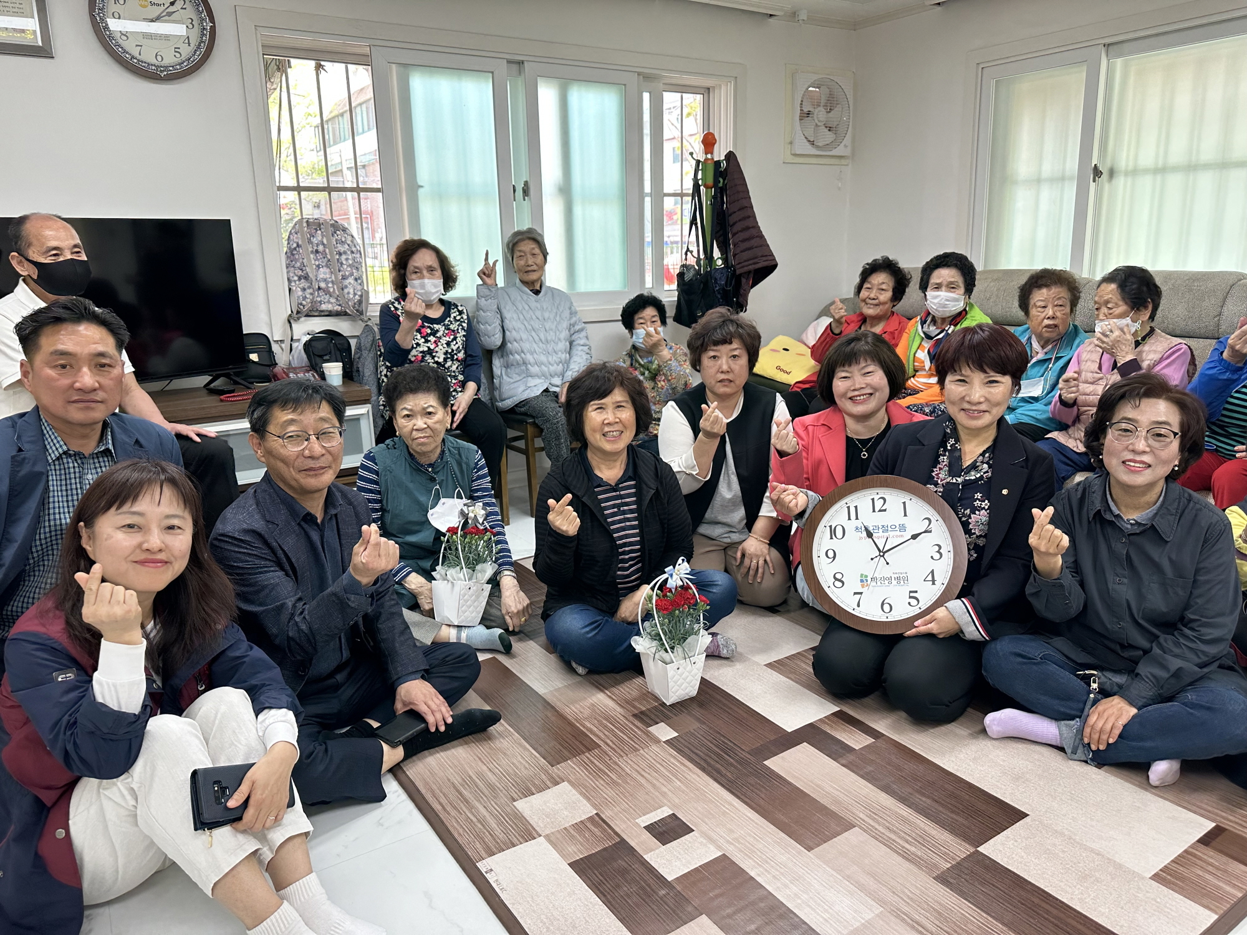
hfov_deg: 71.6
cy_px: 468
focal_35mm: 24
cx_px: 624
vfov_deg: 56.8
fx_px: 865
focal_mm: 6.86
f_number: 1.78
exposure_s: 1/120
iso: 160
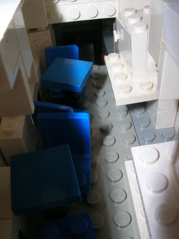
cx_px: 90
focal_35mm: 35
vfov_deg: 52.7
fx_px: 242
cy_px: 120
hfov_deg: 40.6
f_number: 5.6
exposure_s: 1/60.1
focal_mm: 5.8
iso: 50
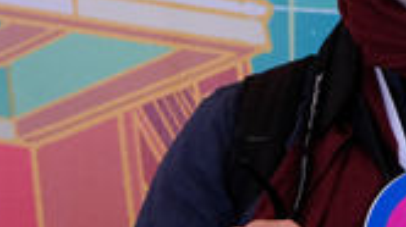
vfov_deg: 3.6
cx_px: 411
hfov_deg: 6.4
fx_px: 3646
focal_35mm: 339
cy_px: 275
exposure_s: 1/125
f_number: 4
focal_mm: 44.4
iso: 640
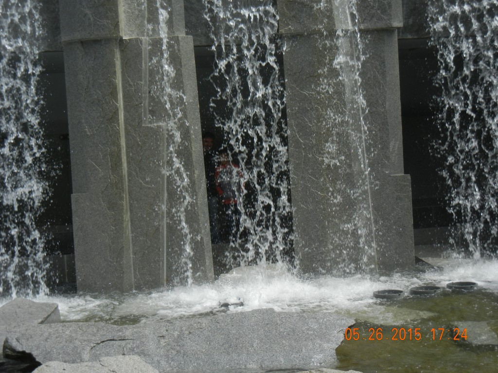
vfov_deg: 24.8
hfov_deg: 32.7
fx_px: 849
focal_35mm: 59
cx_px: 249
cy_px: 186
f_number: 8
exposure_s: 1/470
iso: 160
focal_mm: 10.6
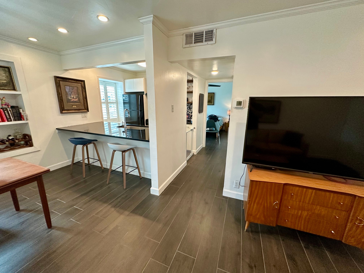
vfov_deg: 85.7
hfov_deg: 102.1
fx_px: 147
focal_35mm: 14
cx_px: 182
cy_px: 136
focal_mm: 2.22
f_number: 2.2
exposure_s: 1/120
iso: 250
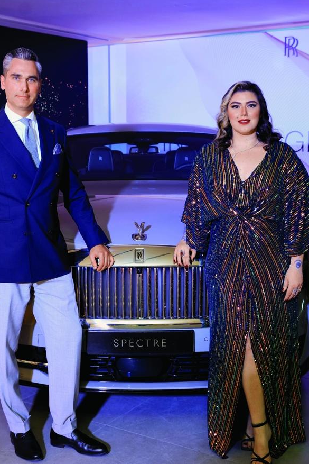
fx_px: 682
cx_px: 141
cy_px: 227
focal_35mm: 53
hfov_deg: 25.5
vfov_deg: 37.5
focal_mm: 38.7
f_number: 4
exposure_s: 1/100
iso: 800
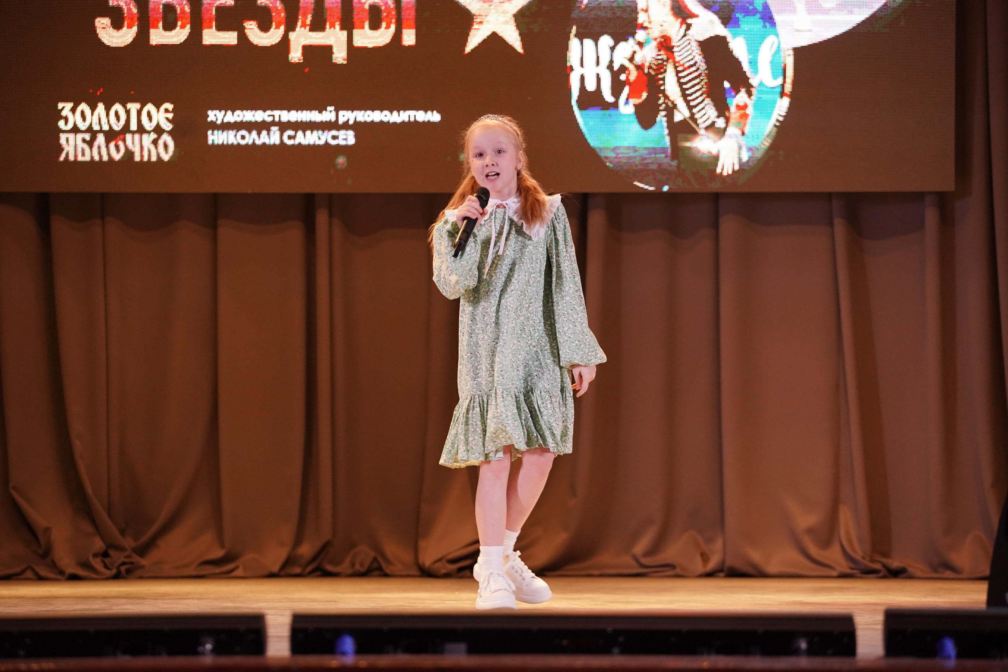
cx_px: 504
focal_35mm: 126
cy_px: 336
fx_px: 3528
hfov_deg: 16.3
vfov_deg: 10.9
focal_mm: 126
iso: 3200
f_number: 4
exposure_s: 1/500
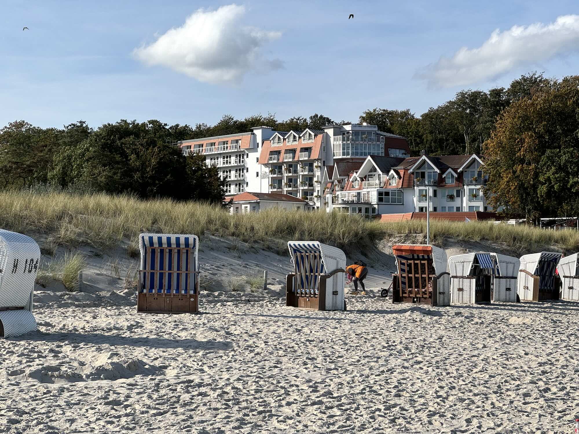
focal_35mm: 77
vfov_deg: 19.1
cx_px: 290
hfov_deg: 25.3
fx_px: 1288
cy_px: 217
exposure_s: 1/834
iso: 25
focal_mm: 9
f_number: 2.8
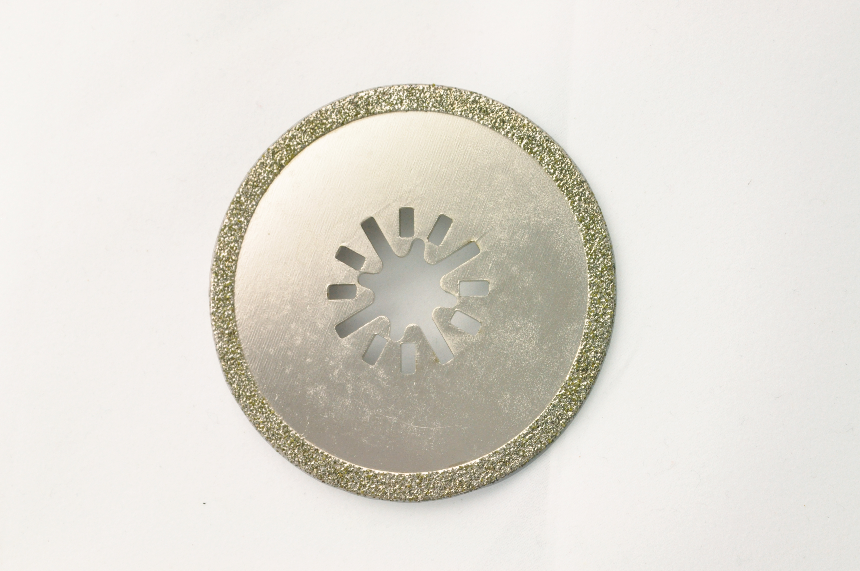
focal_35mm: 68
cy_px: 286
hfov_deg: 29.9
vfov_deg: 20.1
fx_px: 1611
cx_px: 430
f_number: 16
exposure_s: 1/13
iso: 1000
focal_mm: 45
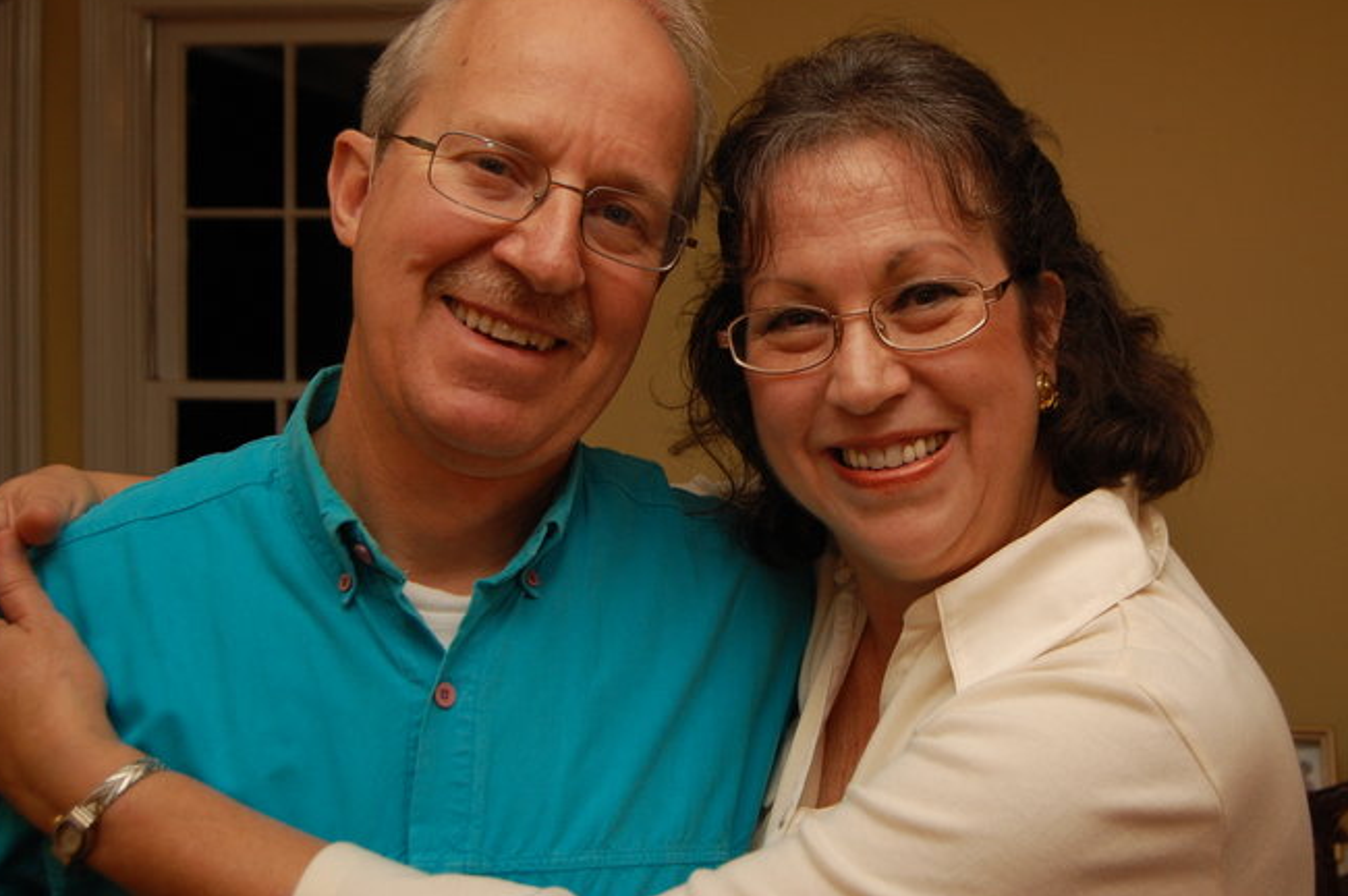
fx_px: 1795
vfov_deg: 27.9
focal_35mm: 48
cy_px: 355
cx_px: 801
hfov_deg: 41.0
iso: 400
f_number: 5
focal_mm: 26
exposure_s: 1/60
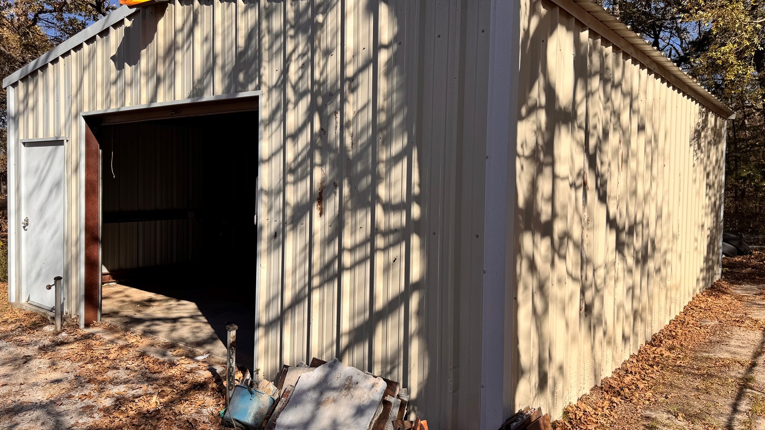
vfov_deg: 42.8
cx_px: 381
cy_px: 192
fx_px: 548
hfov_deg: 69.9
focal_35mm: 27
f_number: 1.78
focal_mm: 6.76
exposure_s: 1/4608
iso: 80
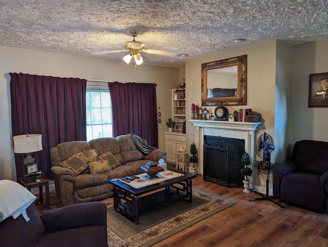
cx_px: 164
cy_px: 124
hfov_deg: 71.5
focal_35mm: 24
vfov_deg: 56.9
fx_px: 228
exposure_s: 1/40
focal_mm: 6.81
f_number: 1.85
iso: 83
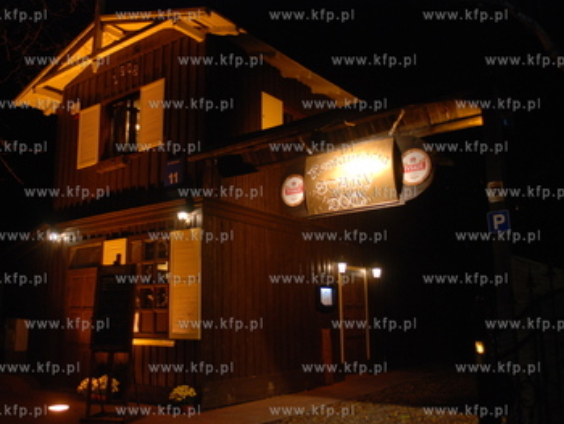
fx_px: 538
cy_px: 214
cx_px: 277
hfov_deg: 55.3
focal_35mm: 33
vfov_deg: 43.0
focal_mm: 20
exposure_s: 1/50
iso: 400
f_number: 2.8
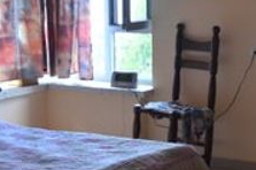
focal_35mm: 113
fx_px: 802
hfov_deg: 18.0
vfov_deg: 12.1
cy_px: 54
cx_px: 192
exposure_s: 1/60
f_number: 4
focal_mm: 28
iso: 800
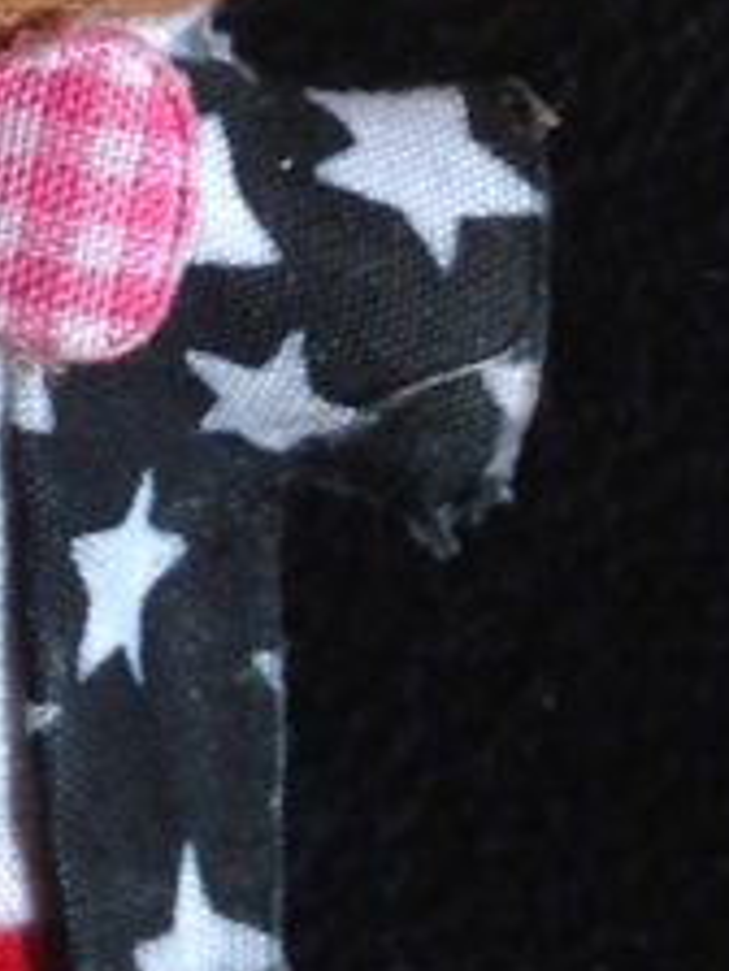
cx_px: -163
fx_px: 4380
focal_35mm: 156
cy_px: -381
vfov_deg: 12.2
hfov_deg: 9.4
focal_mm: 4.28
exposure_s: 1/30
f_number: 2.4
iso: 50
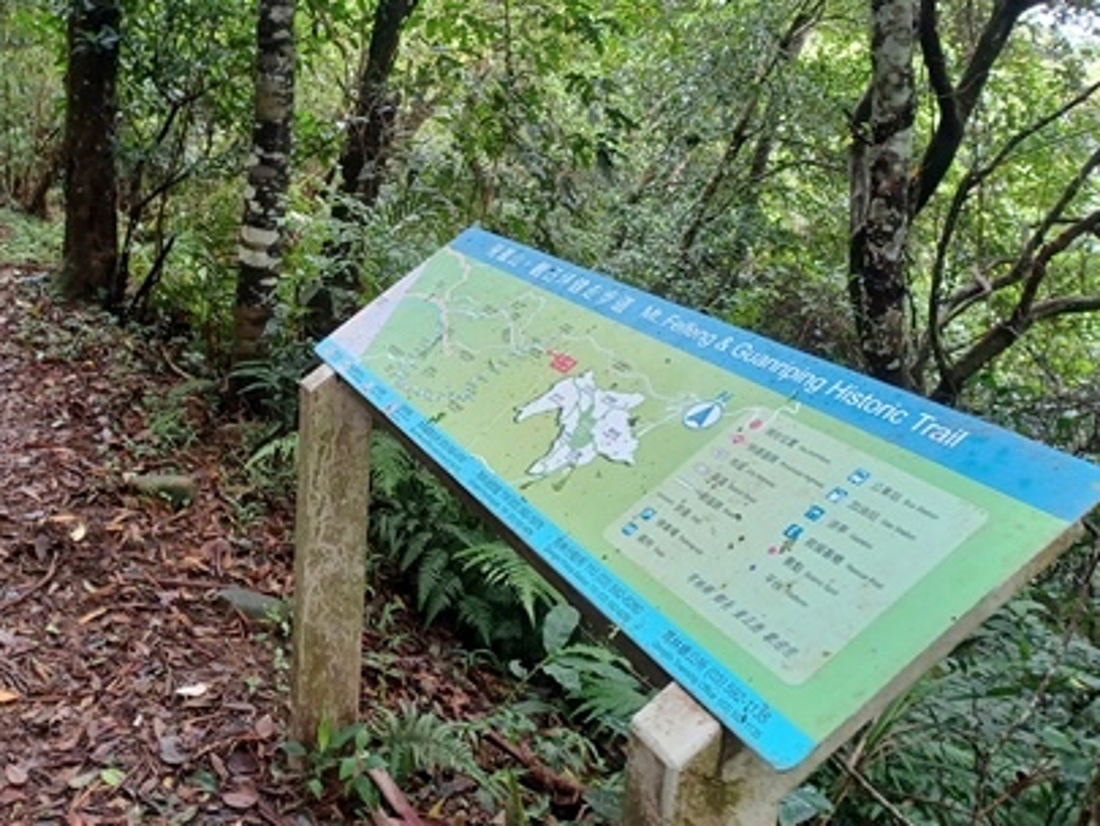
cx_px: 350
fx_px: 1176
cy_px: 326
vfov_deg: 38.5
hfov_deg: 49.1
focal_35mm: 37
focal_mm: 4.6
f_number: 1.8
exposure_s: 1/60
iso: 320
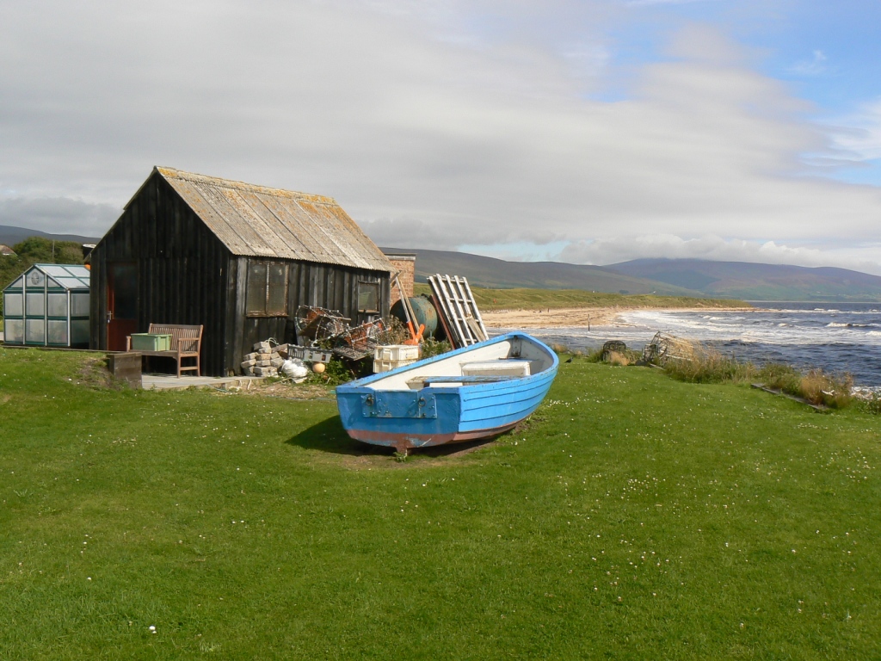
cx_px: 440
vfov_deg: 39.7
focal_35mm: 36
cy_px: 330
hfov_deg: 51.4
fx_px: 916
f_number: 5.6
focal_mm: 6
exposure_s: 1/250
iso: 80
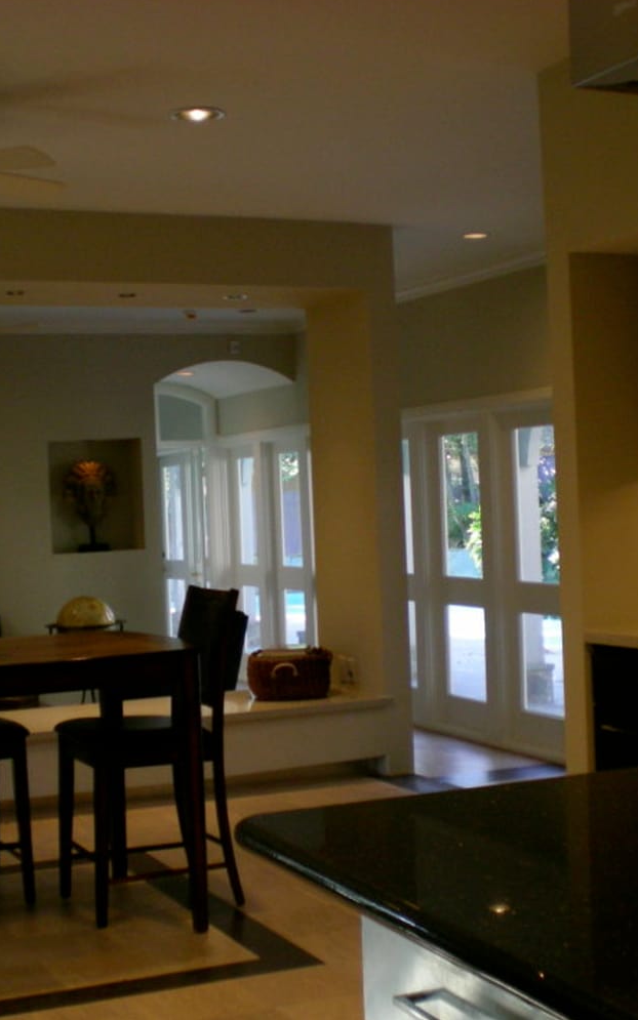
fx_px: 1502
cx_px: 271
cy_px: 509
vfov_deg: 37.5
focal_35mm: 54
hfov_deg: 24.0
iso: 163
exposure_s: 1/61.8
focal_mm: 6.3
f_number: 3.1
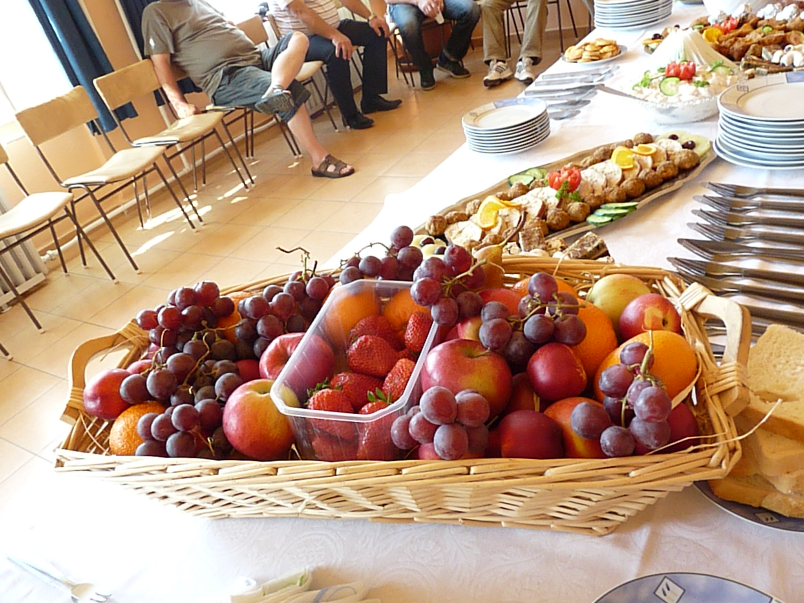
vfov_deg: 51.4
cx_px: 402
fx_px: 627
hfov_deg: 65.3
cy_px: 302
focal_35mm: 27
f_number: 3.6
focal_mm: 4.8
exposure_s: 1/125
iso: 800
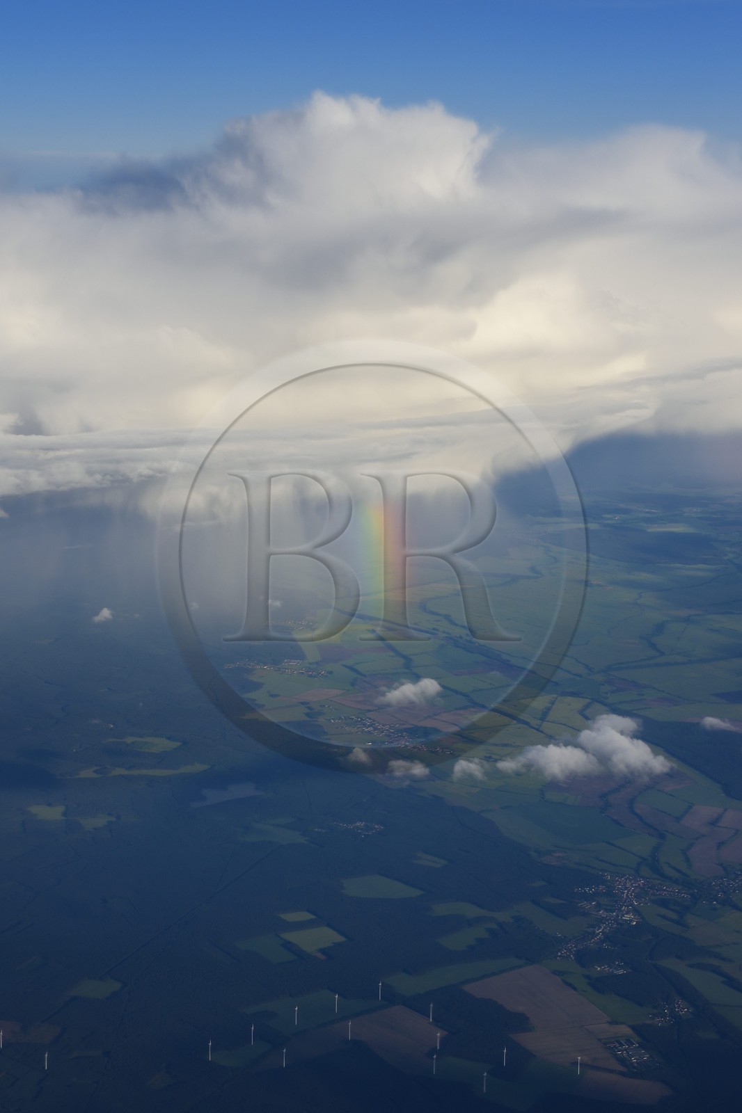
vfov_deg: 36.3
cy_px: 556
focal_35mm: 55
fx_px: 1701
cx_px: 371
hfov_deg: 24.6
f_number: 8
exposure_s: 1/800
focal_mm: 55
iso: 200
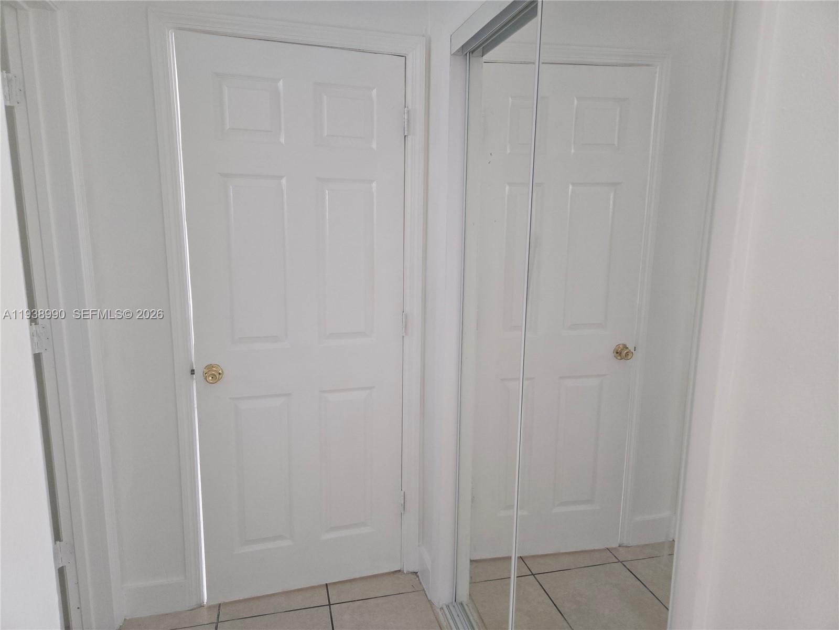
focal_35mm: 23
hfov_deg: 73.9
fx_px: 557
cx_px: 420
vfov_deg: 58.9
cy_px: 315
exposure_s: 1/180
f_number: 1.8
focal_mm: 5.4
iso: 160
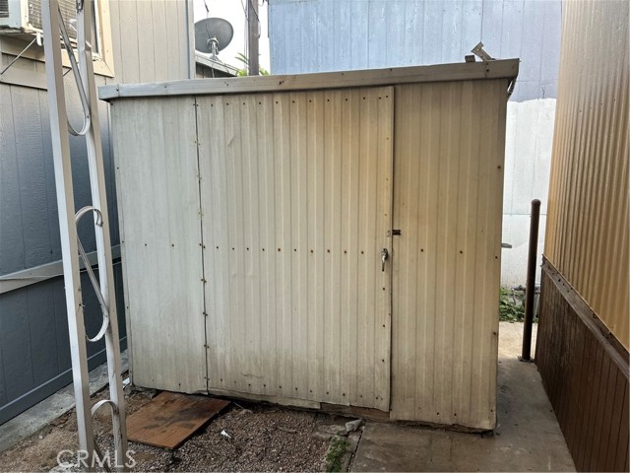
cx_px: 315
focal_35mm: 26
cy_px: 236
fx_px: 473
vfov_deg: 53.1
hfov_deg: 67.3
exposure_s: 1/121
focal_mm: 5.7
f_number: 1.5
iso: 64
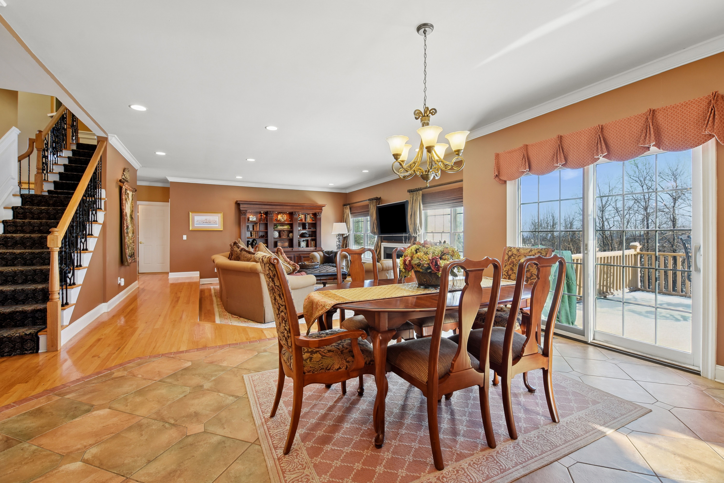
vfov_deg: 77.3
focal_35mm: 15
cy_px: 242
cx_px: 362
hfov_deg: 100.4
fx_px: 302
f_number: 8
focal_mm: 10
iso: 500
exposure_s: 1/13
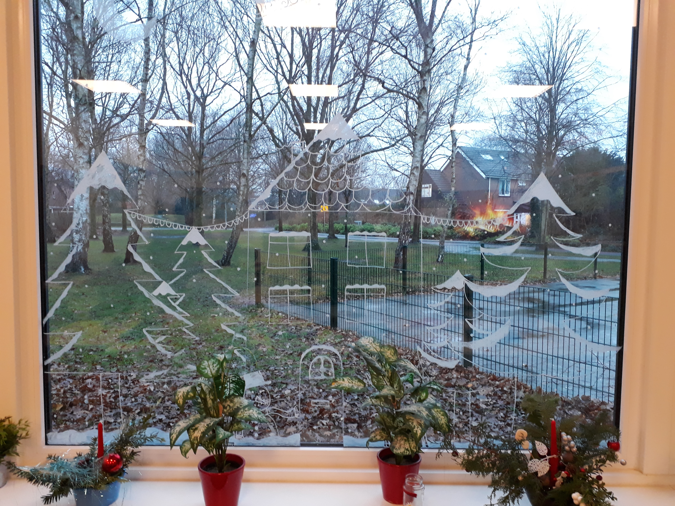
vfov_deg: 51.4
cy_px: 253
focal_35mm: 27
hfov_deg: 65.3
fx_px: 526
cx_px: 338
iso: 160
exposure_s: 1/17
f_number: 1.9
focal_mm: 3.6
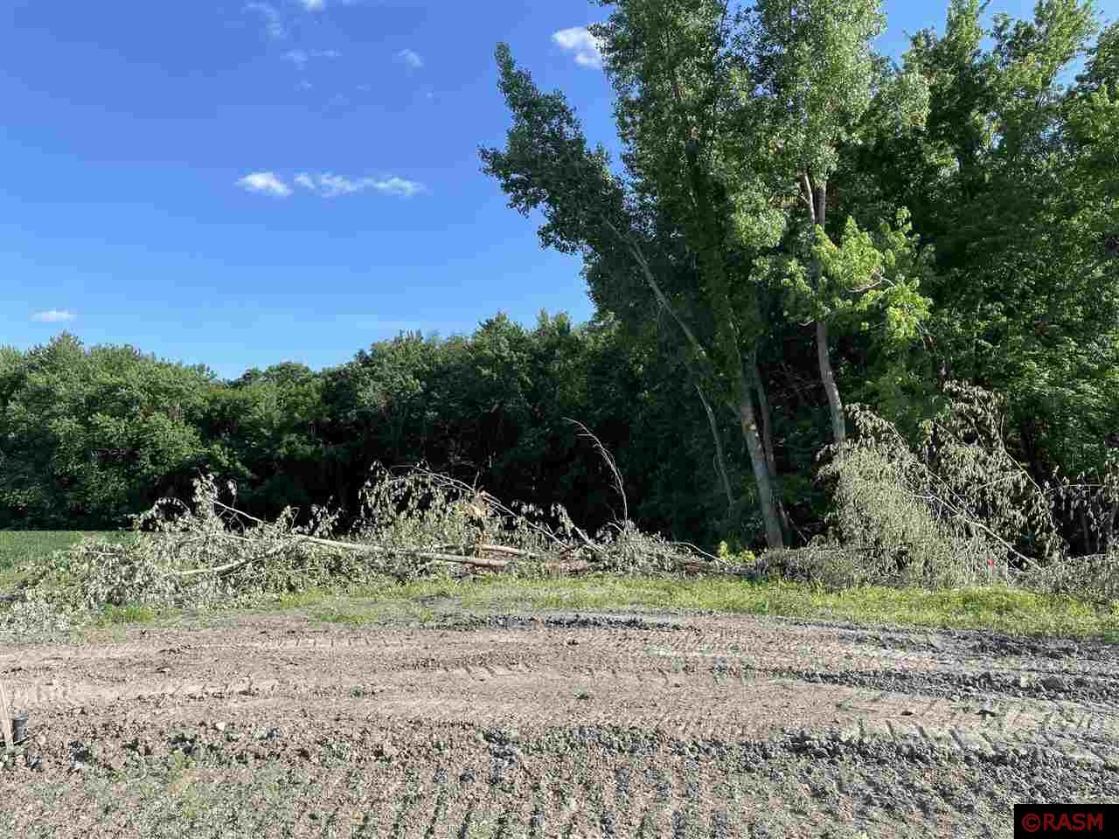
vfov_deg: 53.1
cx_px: 560
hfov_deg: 67.3
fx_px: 840
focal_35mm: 26
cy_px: 420
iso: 32
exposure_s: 1/1715
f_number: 1.6
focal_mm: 4.2
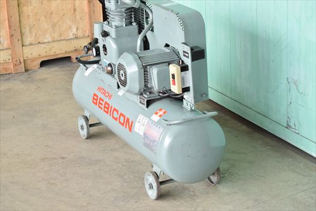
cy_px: 106
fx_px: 725
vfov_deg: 16.6
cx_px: 158
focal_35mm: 82
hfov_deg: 24.6
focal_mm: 55
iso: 1250
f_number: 6.3
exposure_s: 1/160
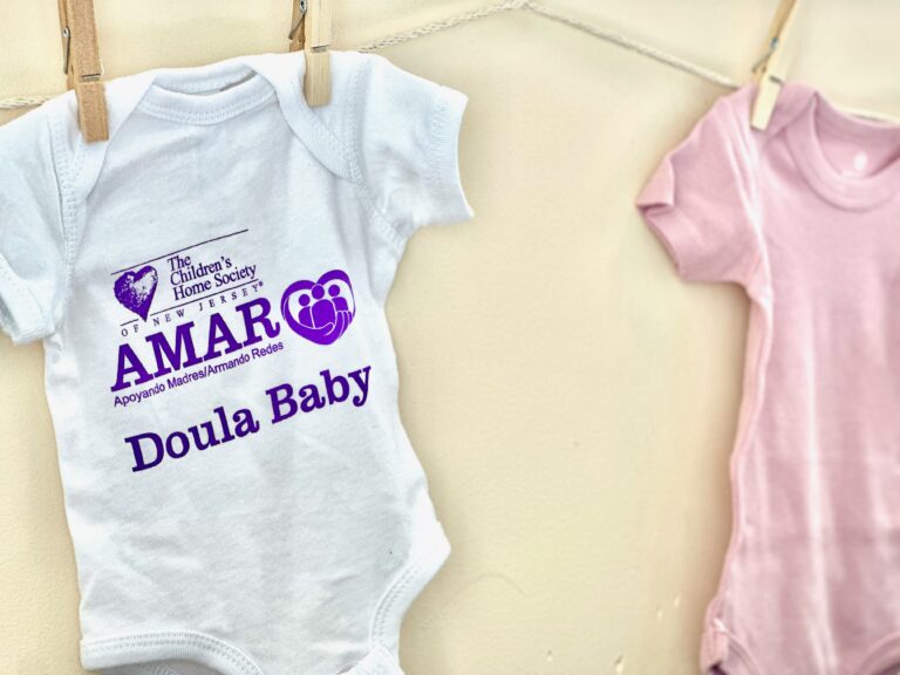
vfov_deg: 19.1
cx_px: 450
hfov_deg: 25.3
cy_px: 338
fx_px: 2002
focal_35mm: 77
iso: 80
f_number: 2.8
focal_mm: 9
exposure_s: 1/120
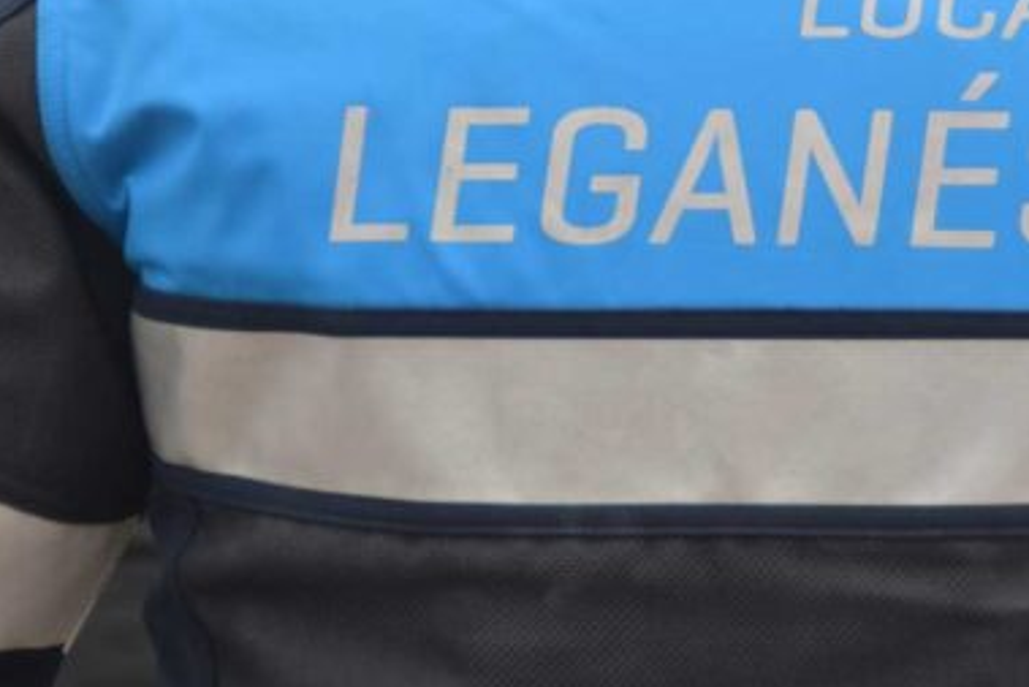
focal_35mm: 243
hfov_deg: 8.5
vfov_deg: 5.7
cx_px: 730
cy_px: 144
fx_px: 6948
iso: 100
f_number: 5.6
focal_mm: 80
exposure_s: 1/200
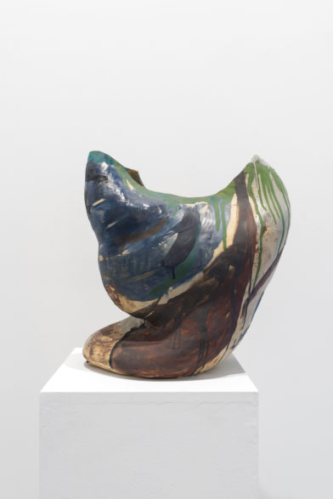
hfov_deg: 37.9
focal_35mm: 35
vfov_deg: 54.4
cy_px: 250
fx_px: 485
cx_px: 166
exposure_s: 1/1.25
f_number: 11
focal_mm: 35
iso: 100
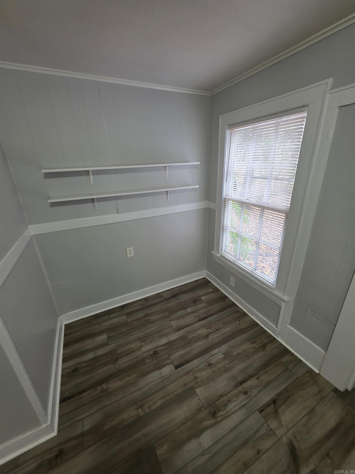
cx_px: 178
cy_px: 237
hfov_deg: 89.9
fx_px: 178
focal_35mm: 13
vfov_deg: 106.2
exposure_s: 1/60
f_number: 1.9
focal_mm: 2.2
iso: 160
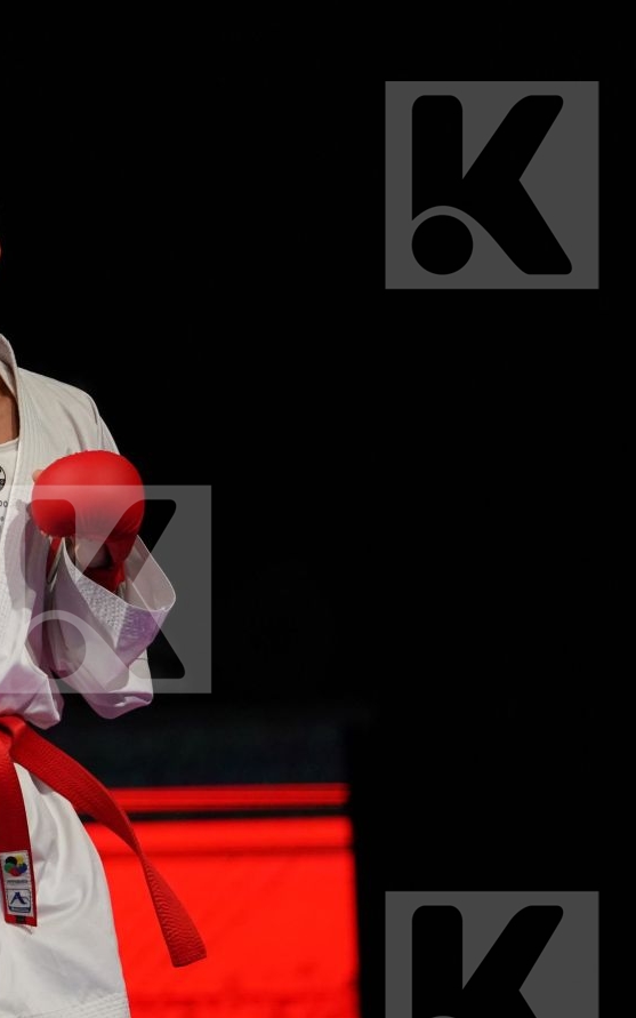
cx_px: -282
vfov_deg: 5.1
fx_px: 11424
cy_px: 590
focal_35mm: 412
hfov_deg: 3.2
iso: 2000
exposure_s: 1/1000
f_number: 2.8
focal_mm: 200
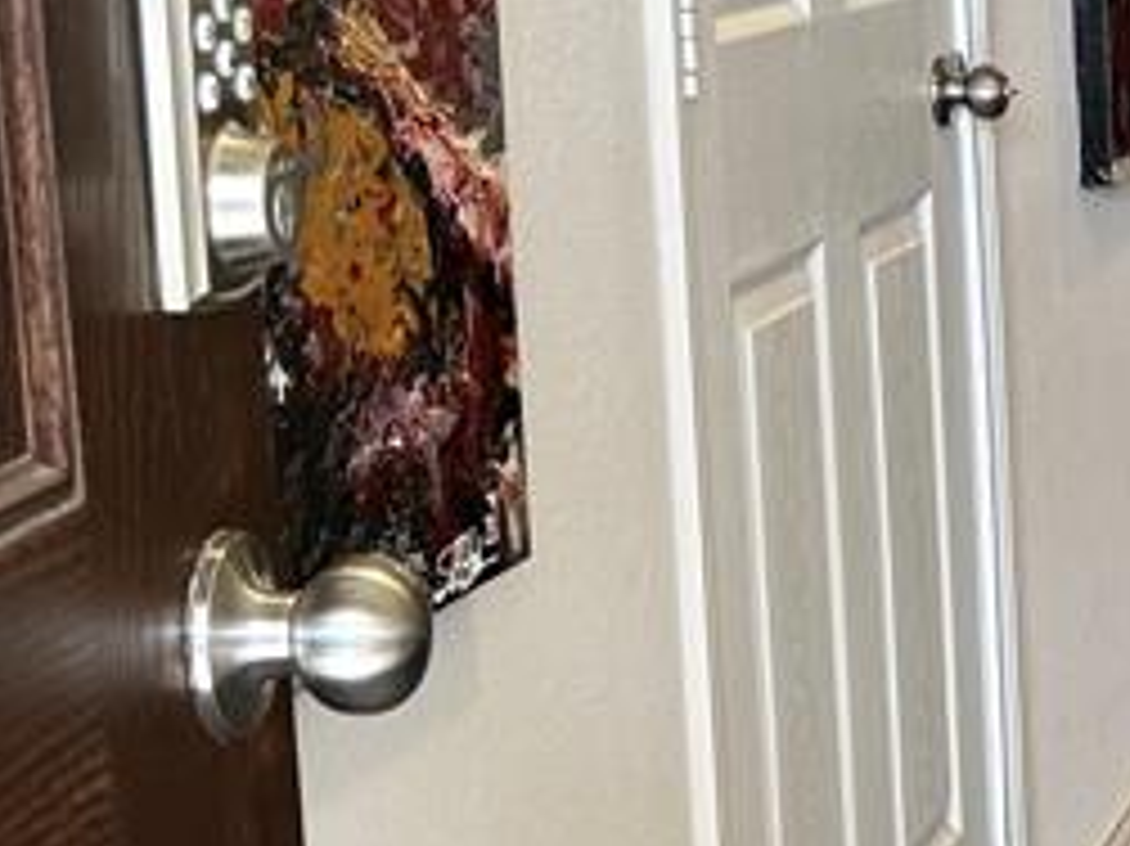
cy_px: 428
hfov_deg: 16.5
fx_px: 3459
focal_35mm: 106
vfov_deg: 14.0
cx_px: 1796
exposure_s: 1/120
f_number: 1.5
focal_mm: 5.7
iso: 125
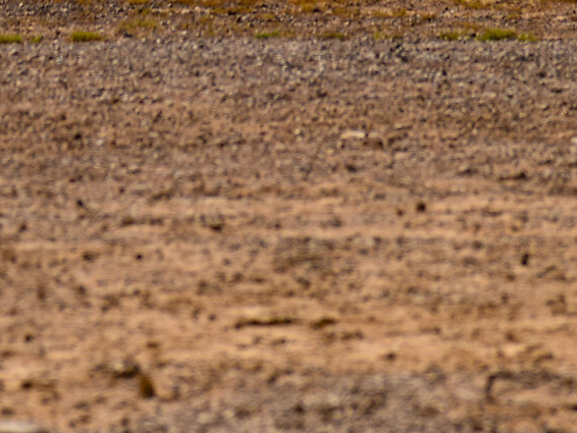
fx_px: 8154
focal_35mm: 489
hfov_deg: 4.1
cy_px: -229
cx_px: 251
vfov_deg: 3.0
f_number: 4
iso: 160
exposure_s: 1/2500
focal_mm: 120
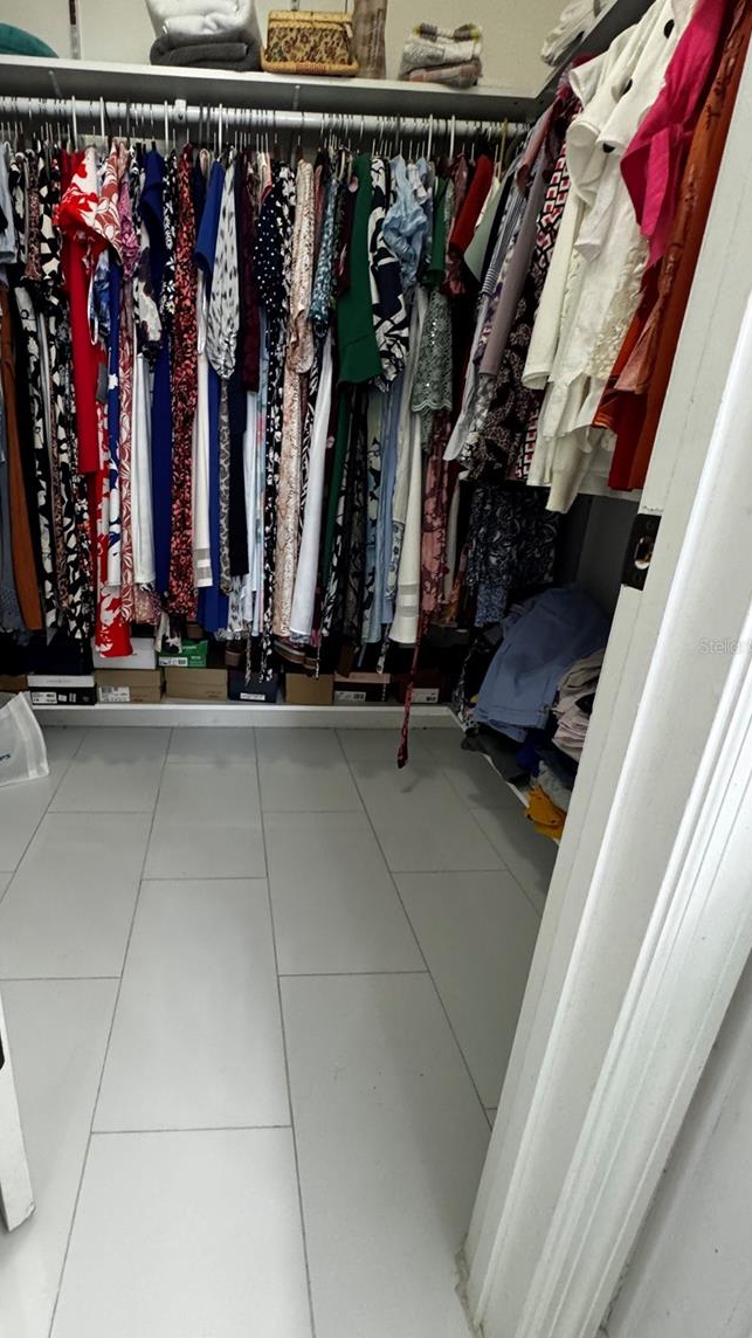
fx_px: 568
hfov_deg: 65.4
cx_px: 256
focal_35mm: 16
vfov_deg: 99.3
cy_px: 646
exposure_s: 1/60
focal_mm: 2.22
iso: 500
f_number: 2.2
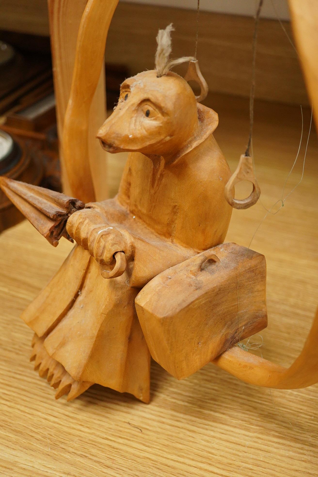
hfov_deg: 29.9
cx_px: 159
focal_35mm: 45
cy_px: 238
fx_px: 596
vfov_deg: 43.6
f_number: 3.5
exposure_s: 1/400
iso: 2500
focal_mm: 30
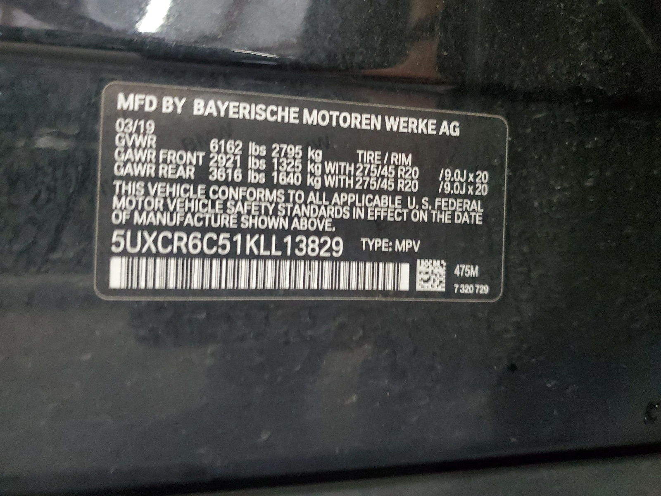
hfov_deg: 67.3
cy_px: 248
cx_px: 330
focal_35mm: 26
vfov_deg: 53.1
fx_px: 496
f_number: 1.5
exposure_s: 1/15
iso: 424
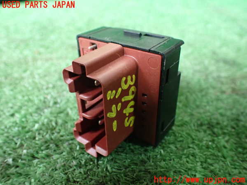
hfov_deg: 60.0
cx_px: 124
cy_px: 92
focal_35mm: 30
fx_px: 214
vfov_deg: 46.8
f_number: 2.3
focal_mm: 5.4
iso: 800
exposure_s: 1/50
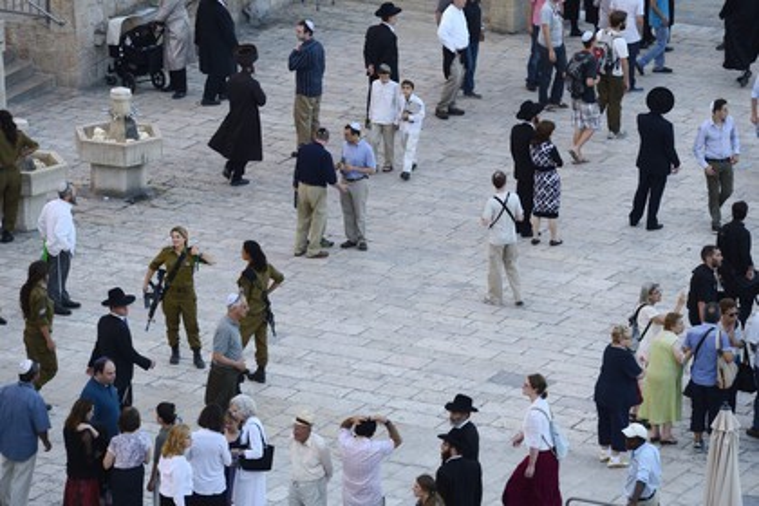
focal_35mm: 200
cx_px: 380
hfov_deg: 10.3
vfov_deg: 6.9
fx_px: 4216
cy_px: 253
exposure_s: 1/160
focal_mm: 200
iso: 800
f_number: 6.3
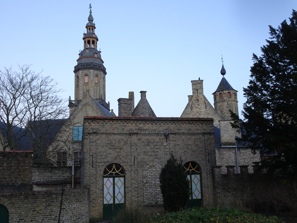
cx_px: 148
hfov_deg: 51.4
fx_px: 309
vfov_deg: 39.7
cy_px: 112
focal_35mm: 36
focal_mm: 6.17
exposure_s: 1/40
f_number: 4
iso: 250
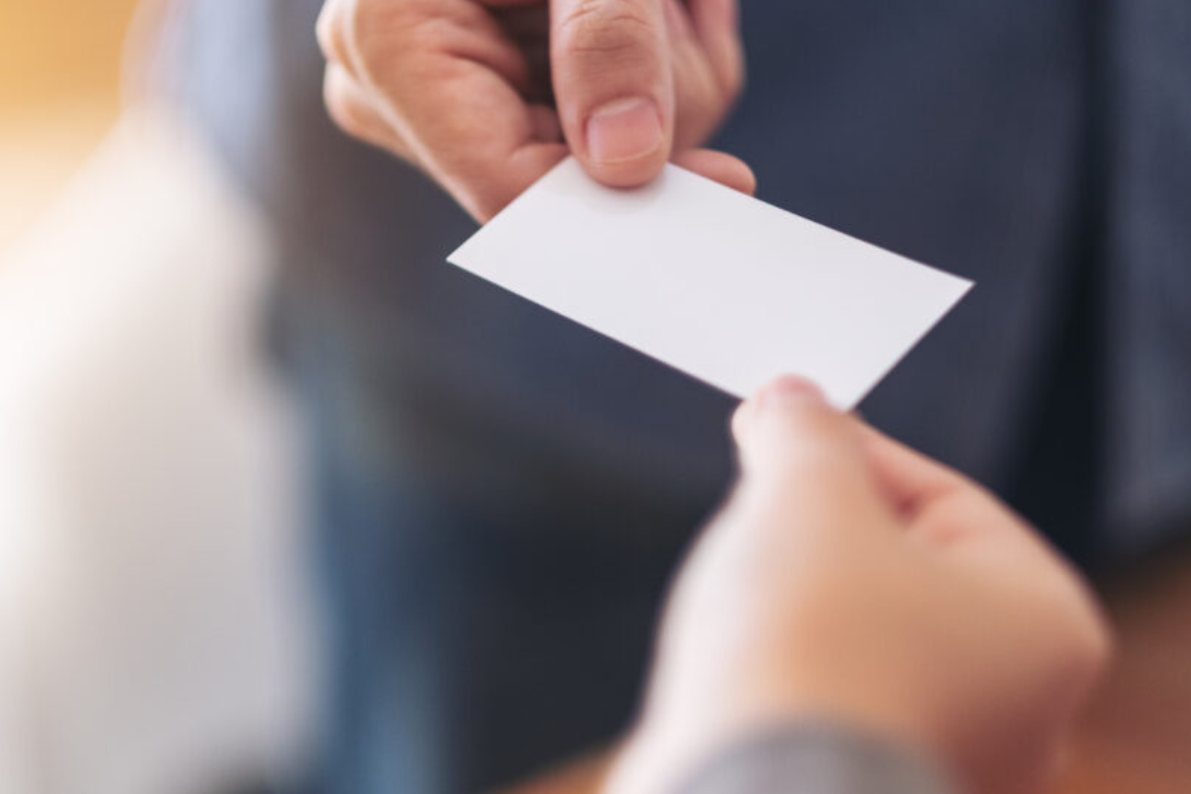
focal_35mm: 107
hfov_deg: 19.1
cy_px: 432
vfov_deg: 12.8
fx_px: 3540
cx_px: 449
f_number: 1.2
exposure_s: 1/640
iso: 250
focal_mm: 56
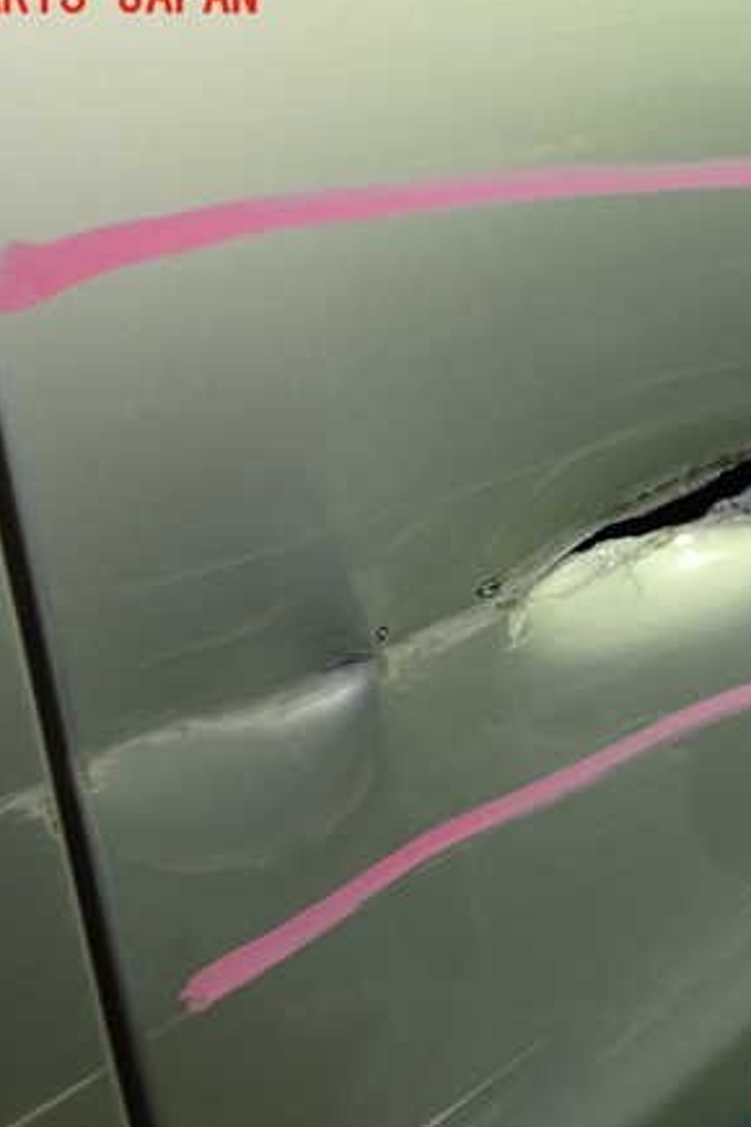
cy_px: 547
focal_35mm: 43
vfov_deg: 45.4
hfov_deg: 30.7
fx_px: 1345
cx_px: 565
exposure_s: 1/30
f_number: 2.3
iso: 400
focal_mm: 5.4
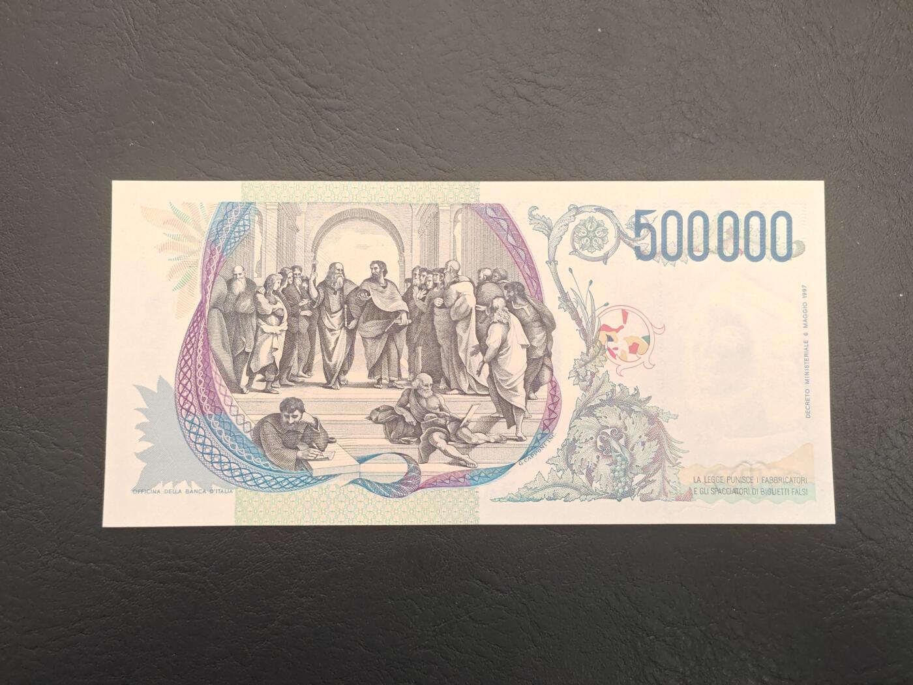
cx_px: 456
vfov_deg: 54.9
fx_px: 659
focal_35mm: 25
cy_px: 342
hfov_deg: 69.4
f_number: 1.9
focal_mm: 5.3
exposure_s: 1/50
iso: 400
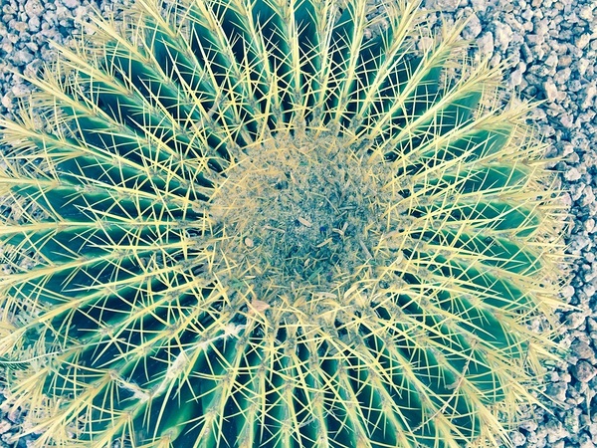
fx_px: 500
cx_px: 298
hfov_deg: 61.7
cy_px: 224
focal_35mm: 29
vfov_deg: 48.2
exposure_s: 1/60
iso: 32
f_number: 2.2
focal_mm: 4.15
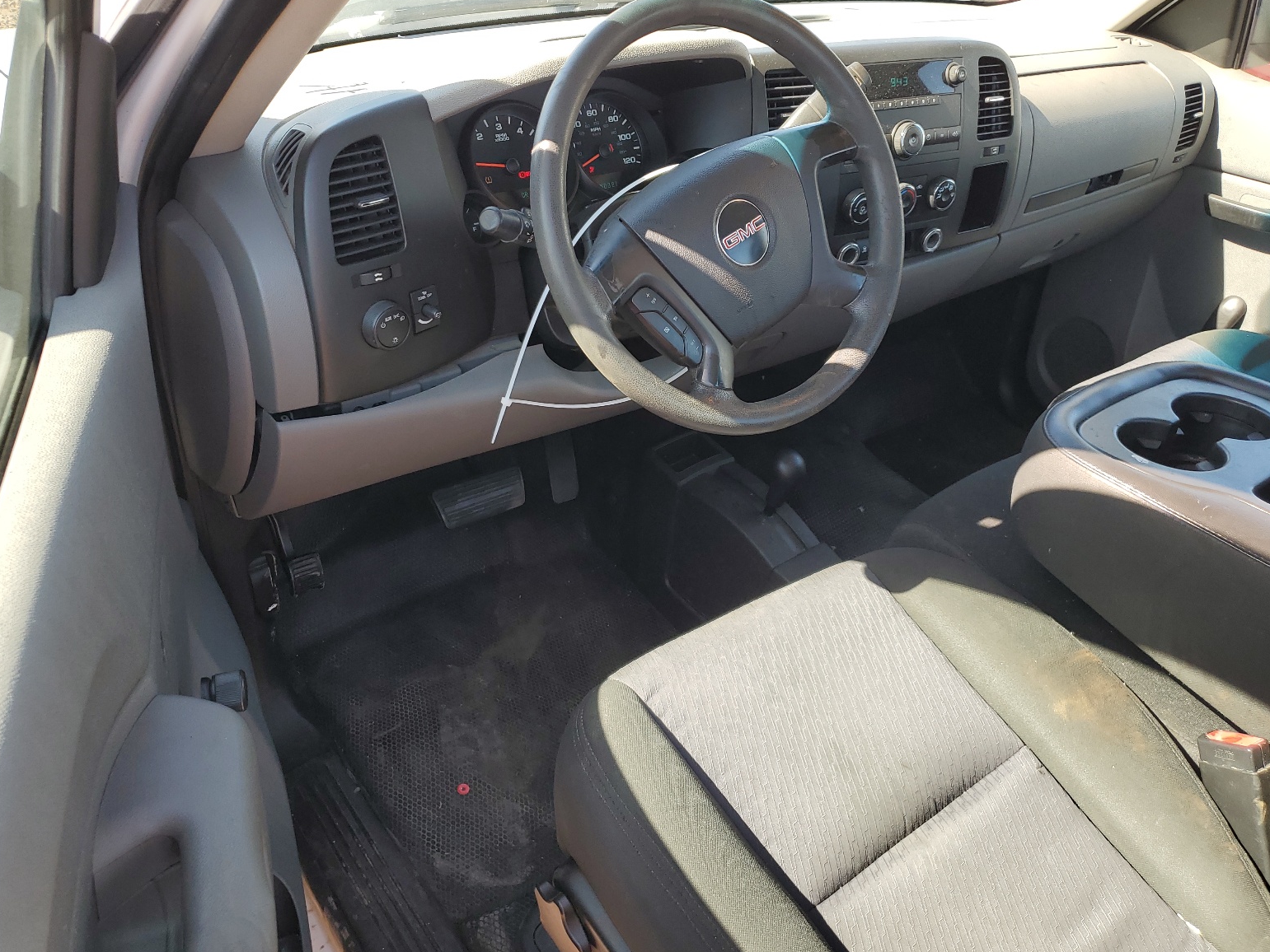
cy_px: 462
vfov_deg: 51.4
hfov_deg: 65.3
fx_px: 991
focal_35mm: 27
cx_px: 630
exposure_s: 1/270
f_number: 1.5
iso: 50
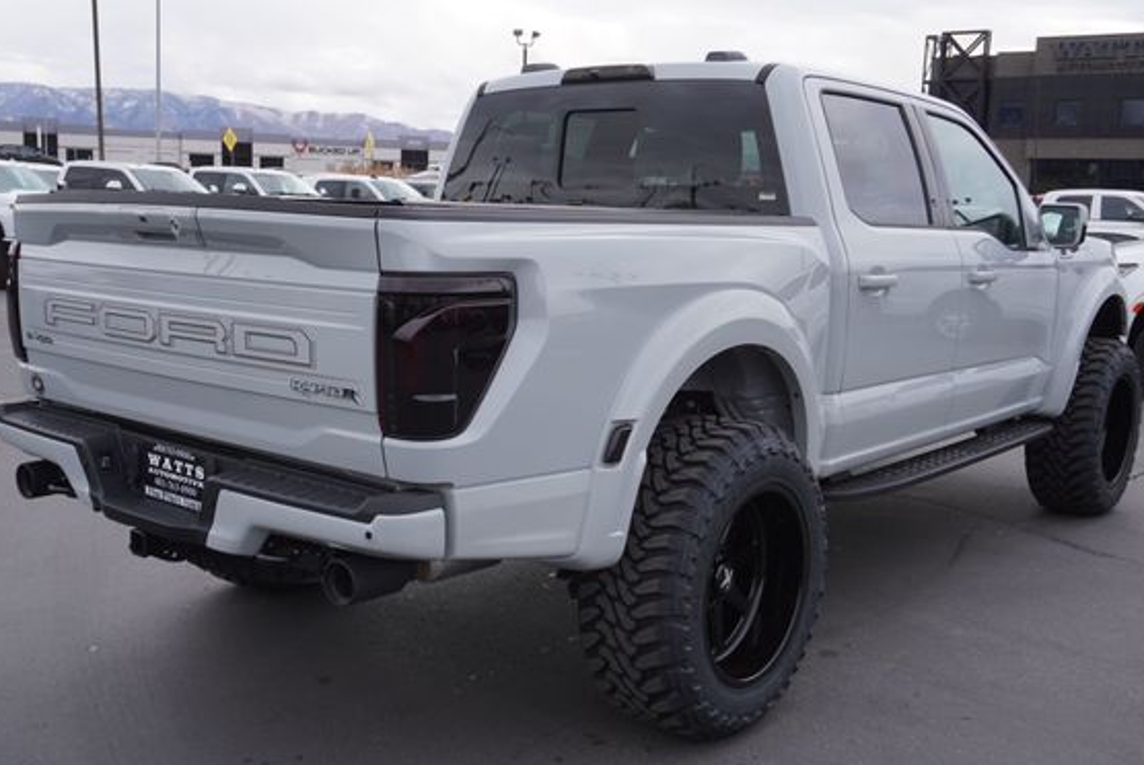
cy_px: 403
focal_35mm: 38
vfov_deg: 35.1
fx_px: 1209
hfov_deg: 50.6
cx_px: 549
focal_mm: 22
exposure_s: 1/125
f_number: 6.3
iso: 100
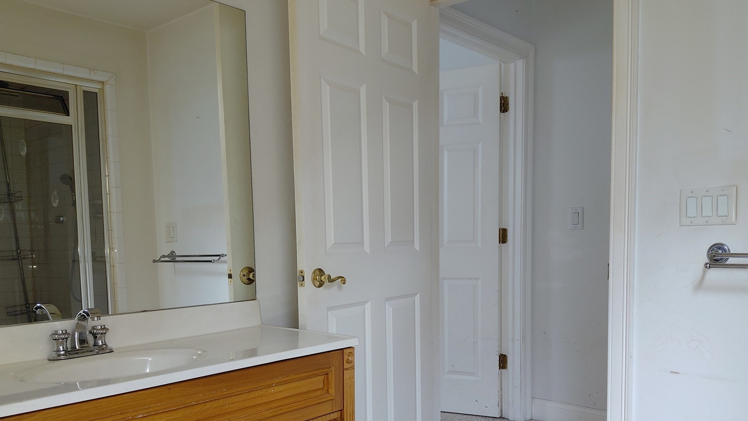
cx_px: 387
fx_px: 635
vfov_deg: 36.2
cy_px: 289
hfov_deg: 61.0
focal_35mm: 32
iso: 200
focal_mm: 4.69
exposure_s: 1/120
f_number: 1.8
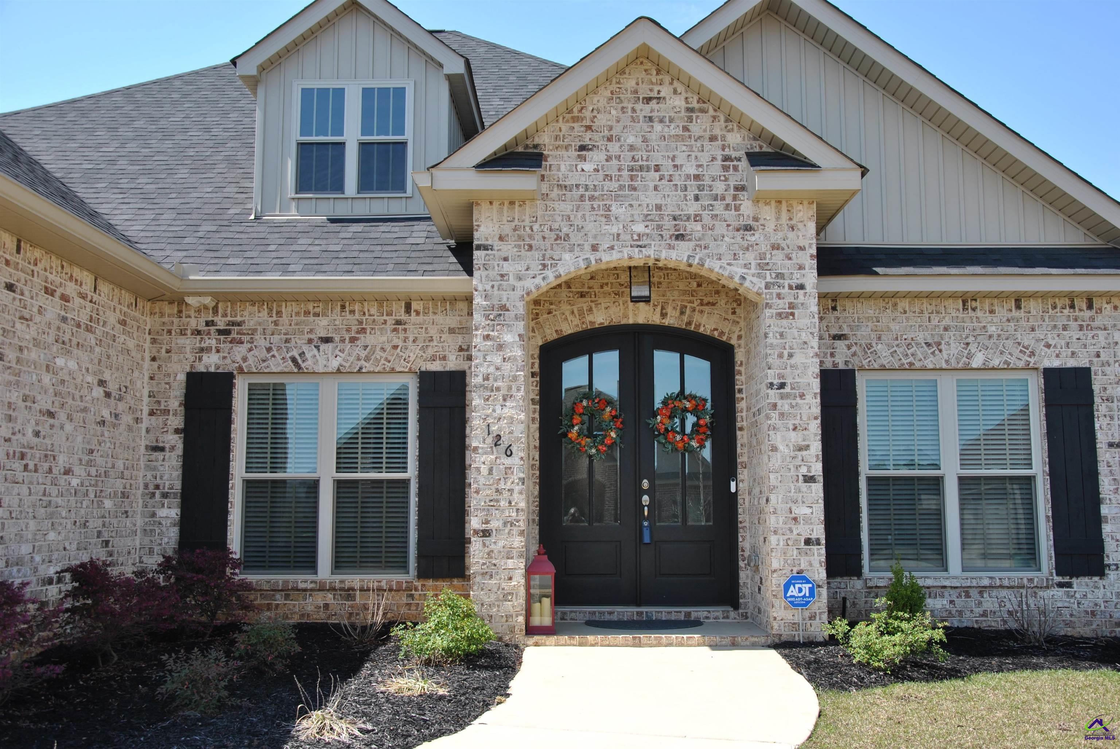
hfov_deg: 53.1
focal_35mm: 36
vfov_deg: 37.0
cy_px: 374
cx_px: 560
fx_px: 1121
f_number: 7.1
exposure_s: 1/200
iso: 100
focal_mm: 24
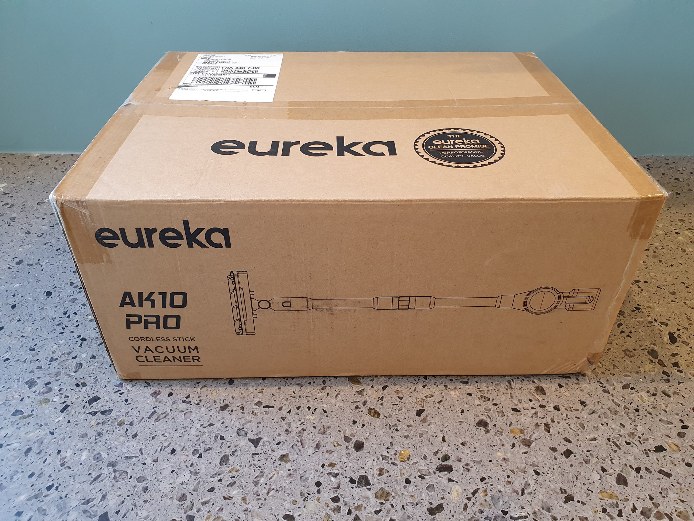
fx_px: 521
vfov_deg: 53.1
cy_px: 260
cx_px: 347
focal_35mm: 26
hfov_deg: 67.3
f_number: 2.4
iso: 250
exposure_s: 1/50
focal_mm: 4.32
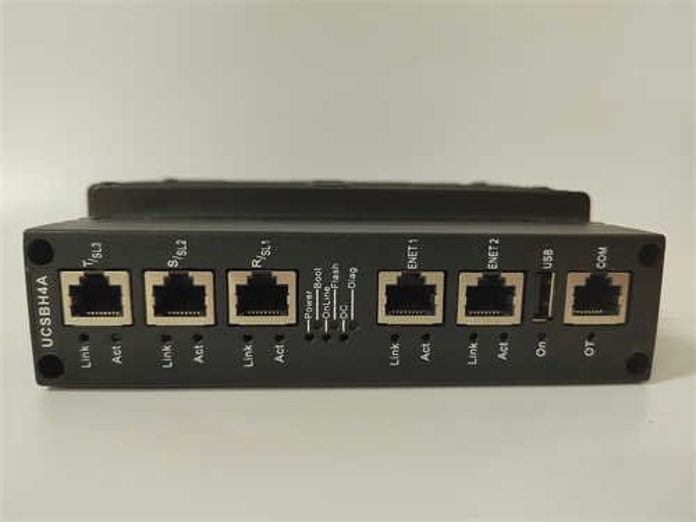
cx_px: 348
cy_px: 261
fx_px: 462
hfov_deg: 73.9
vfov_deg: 58.9
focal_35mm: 23
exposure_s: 1/100
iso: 2522
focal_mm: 5.52
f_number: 1.9
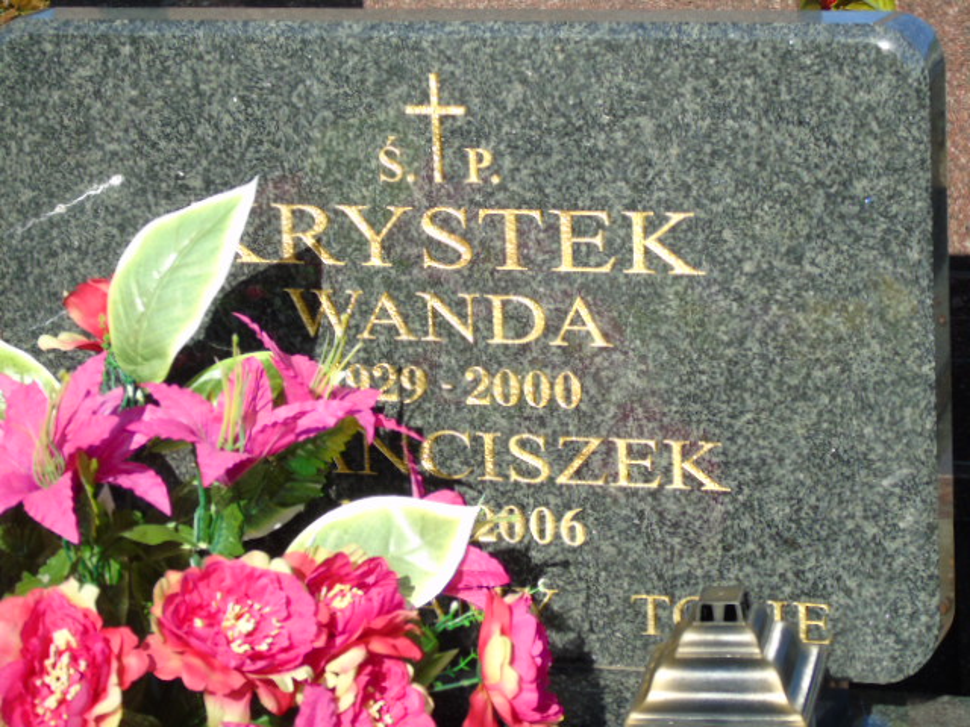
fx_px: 3475
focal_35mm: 124
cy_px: 364
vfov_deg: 12.0
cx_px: 485
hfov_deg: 15.9
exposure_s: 1/320
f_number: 4.6
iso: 80
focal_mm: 22
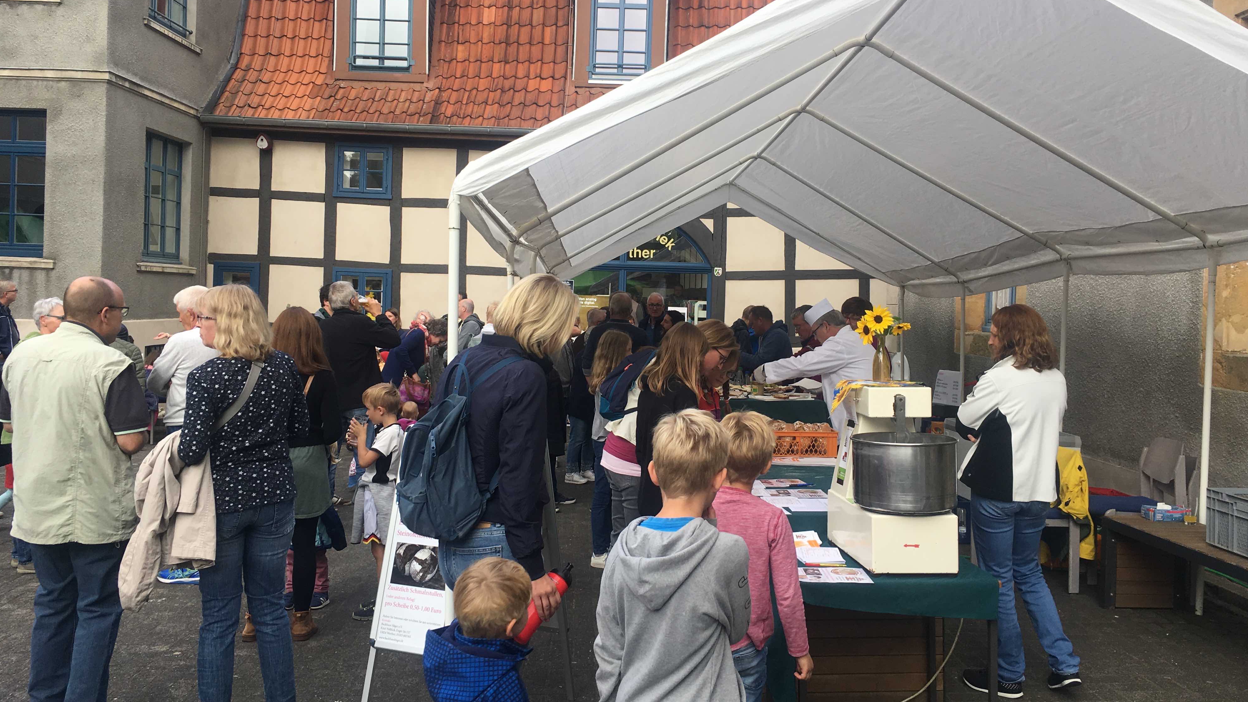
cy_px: 314
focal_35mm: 32
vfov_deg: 36.6
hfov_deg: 61.0
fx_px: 1059
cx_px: 630
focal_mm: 4.15
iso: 25
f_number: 2.2
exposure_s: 1/207
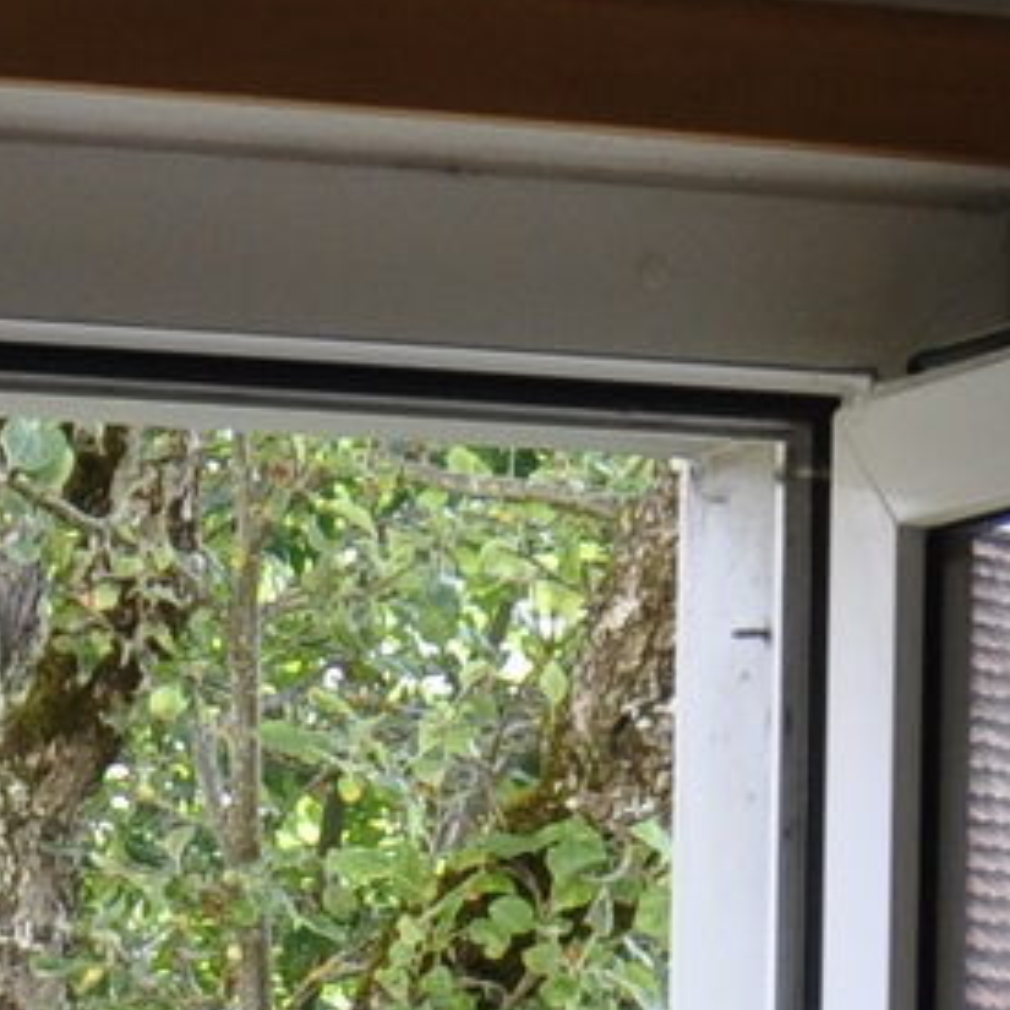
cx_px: -320
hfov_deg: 8.1
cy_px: 1928
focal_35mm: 213
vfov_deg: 7.9
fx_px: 7031
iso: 250
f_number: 5.6
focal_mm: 18
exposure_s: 1/125
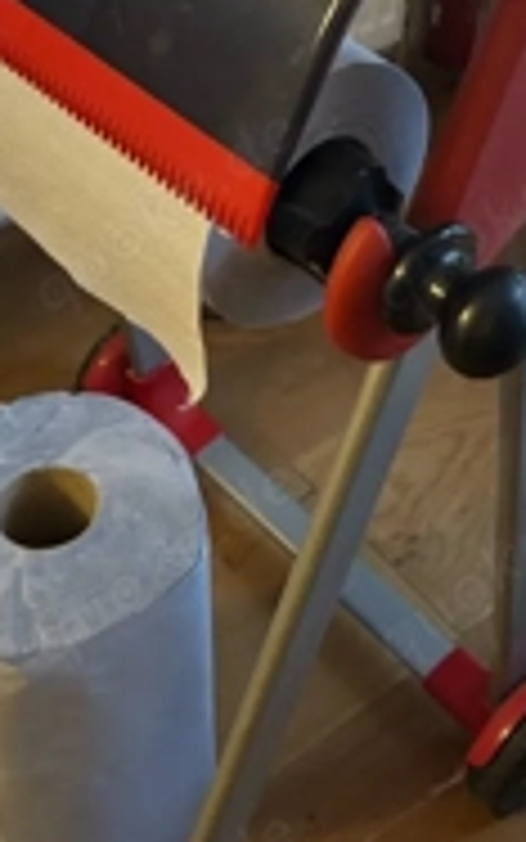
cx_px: 261
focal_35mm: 59
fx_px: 1352
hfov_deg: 22.0
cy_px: 261
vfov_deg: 34.1
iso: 800
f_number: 1.6
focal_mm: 5.96
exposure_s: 1/25
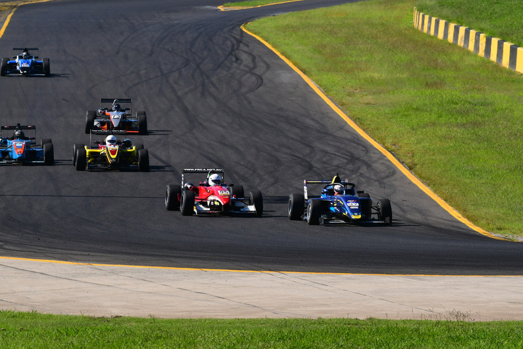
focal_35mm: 480
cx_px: 262
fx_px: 6975
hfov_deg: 4.3
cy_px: 174
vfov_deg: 2.9
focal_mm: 320
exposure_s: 1/640
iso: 500
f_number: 13
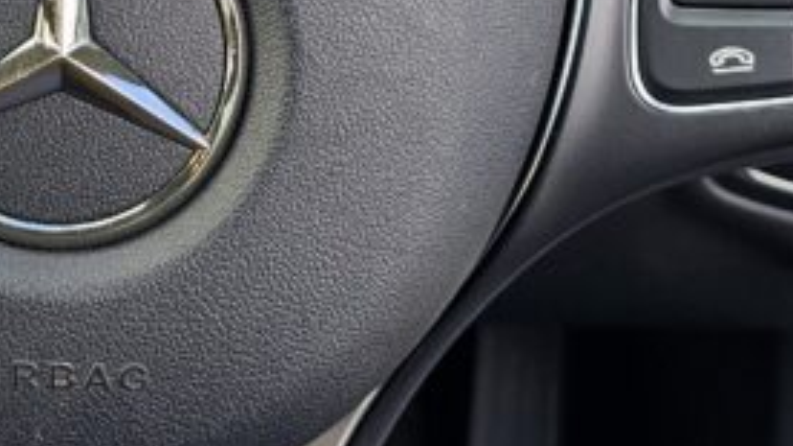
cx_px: 29
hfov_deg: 22.2
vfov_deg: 12.5
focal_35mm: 93
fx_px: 1955
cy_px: -184
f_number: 1.7
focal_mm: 6.3
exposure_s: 1/180
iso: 25
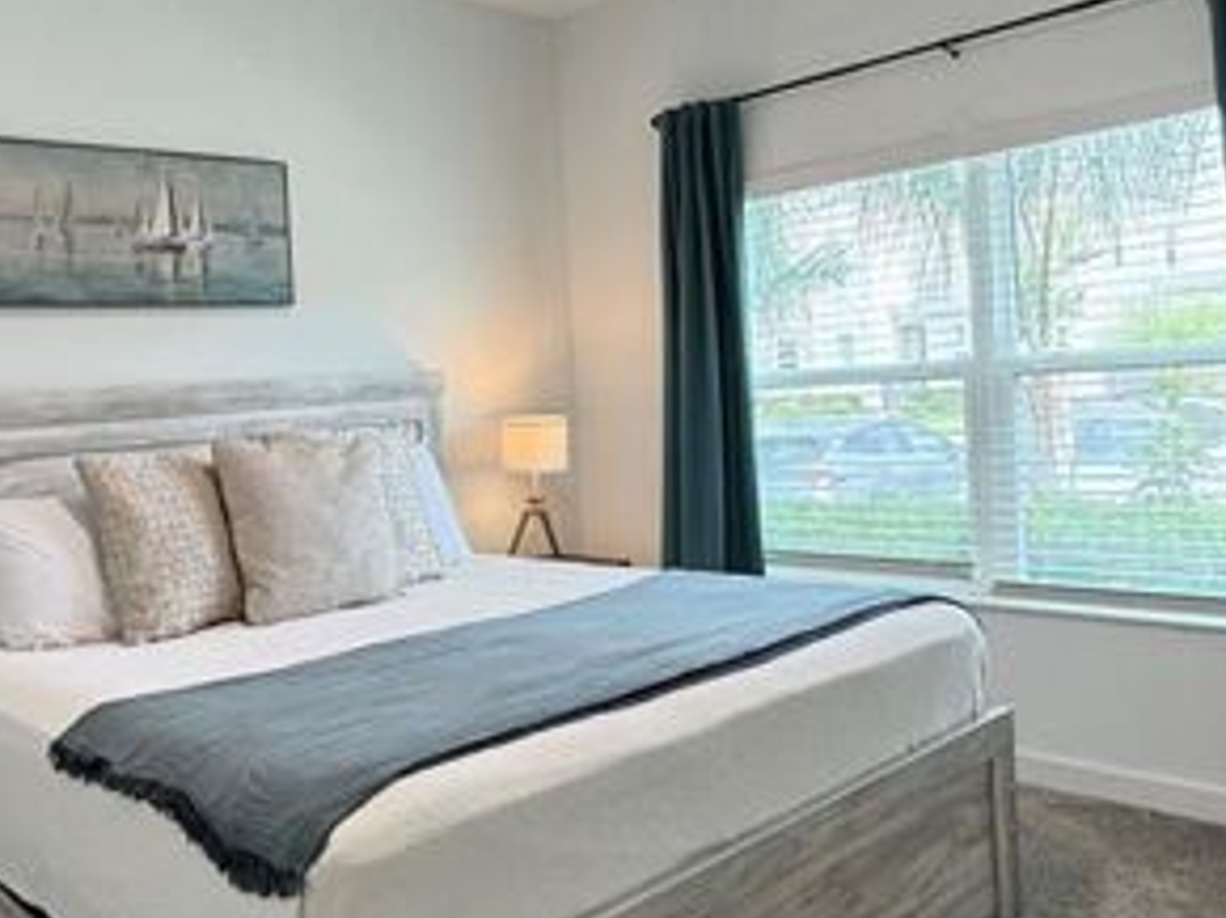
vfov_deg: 41.7
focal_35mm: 34
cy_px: 453
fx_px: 1203
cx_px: 408
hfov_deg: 52.9
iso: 100
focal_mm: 2.22
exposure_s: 1/120
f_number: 2.2
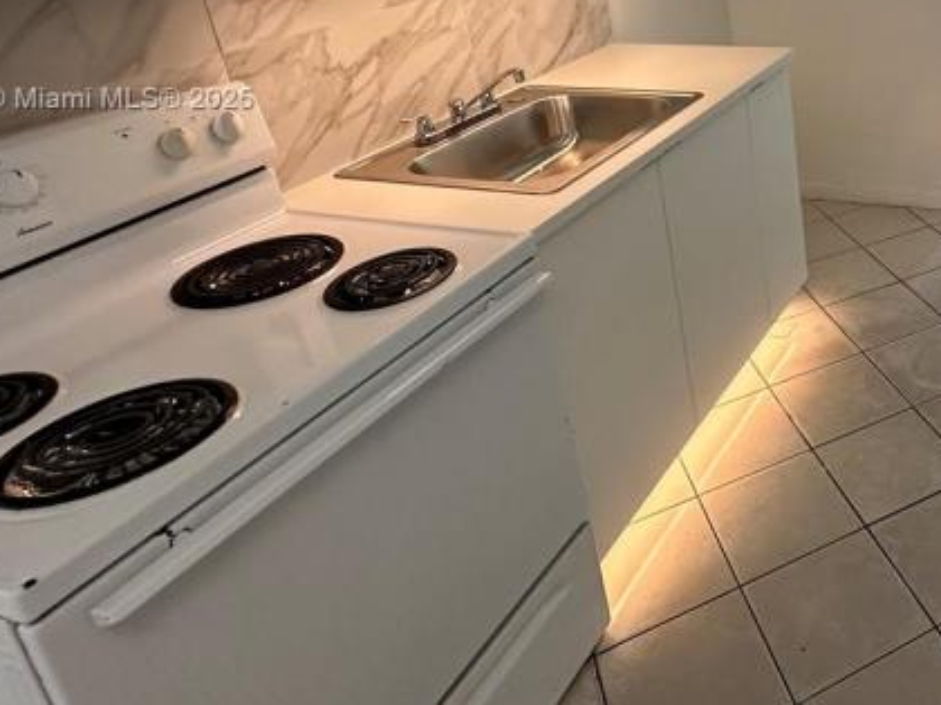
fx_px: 870
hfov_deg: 48.7
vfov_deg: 41.4
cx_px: 898
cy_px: 101
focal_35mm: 32
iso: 160
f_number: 2.2
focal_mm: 2.22
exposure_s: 1/85
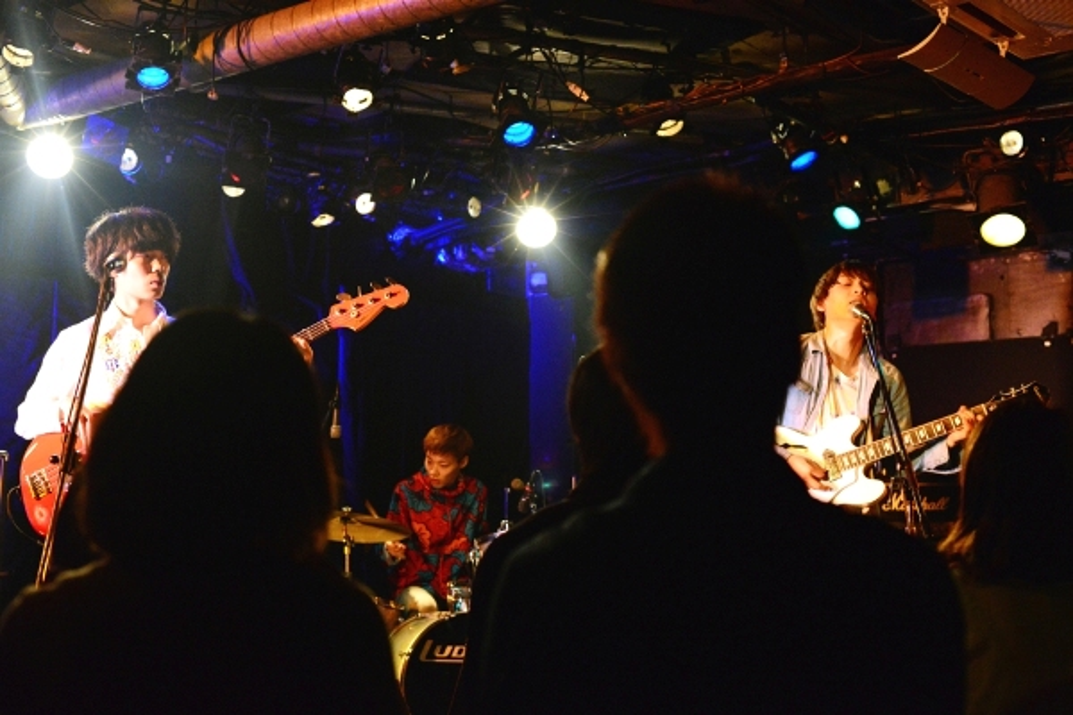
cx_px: 536
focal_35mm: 50
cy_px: 358
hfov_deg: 39.6
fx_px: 1490
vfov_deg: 27.0
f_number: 4
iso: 6400
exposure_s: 1/320
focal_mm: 50
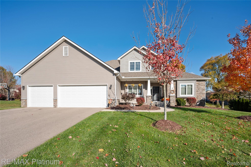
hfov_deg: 104.3
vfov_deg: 81.1
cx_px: 126
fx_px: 98
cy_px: 84
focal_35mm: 14
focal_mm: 14
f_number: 11
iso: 100
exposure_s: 1/100
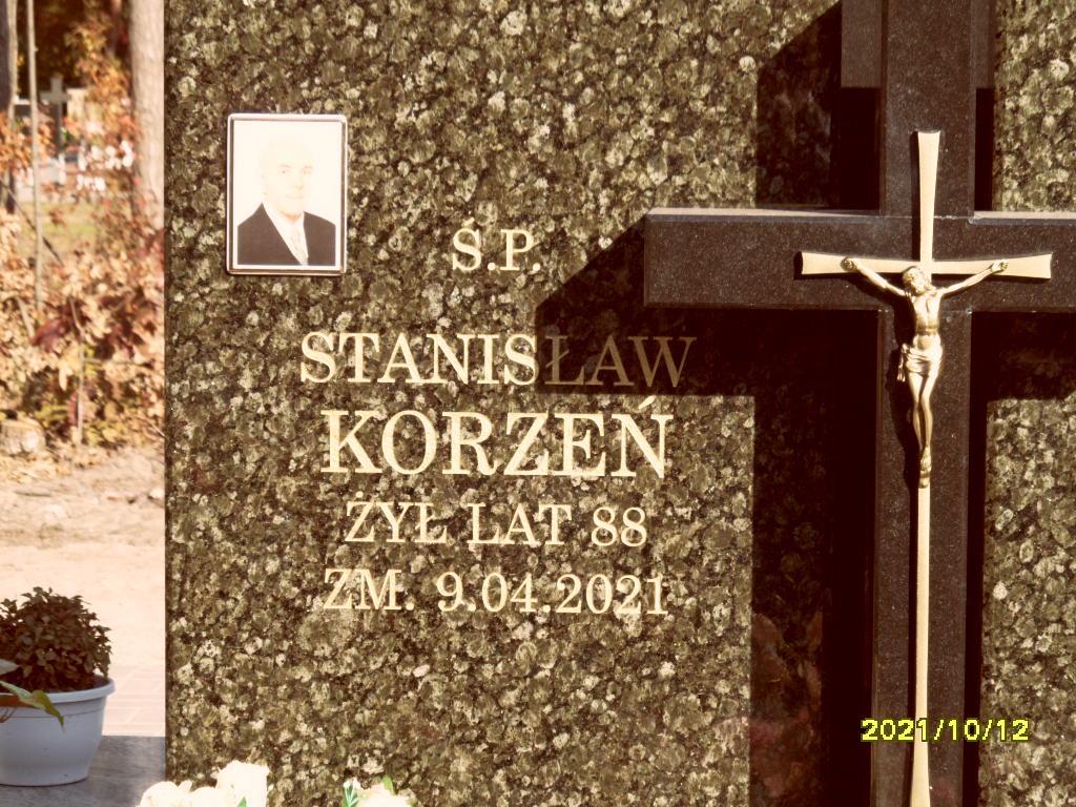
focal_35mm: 100
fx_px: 3108
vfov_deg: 14.8
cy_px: 404
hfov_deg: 19.6
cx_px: 538
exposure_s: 1/250
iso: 80
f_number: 4.4
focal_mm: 16.3
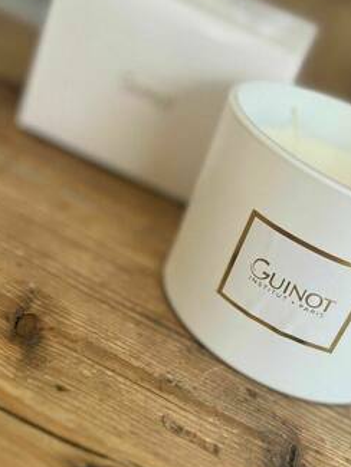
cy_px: 247
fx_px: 649
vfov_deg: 39.6
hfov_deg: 30.2
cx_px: 201
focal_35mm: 48
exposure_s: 1/797
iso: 50
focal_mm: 5.7
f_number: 1.5
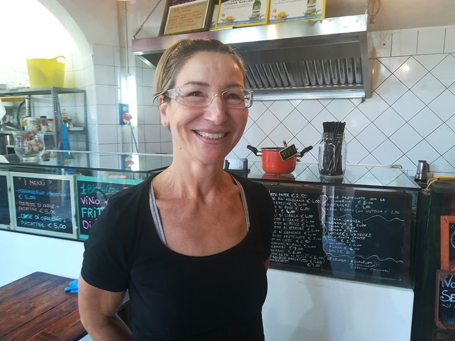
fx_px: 342
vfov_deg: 53.1
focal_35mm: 26
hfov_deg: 67.3
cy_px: 170
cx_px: 228
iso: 250
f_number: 2.2
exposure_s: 1/33.3
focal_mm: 3.83
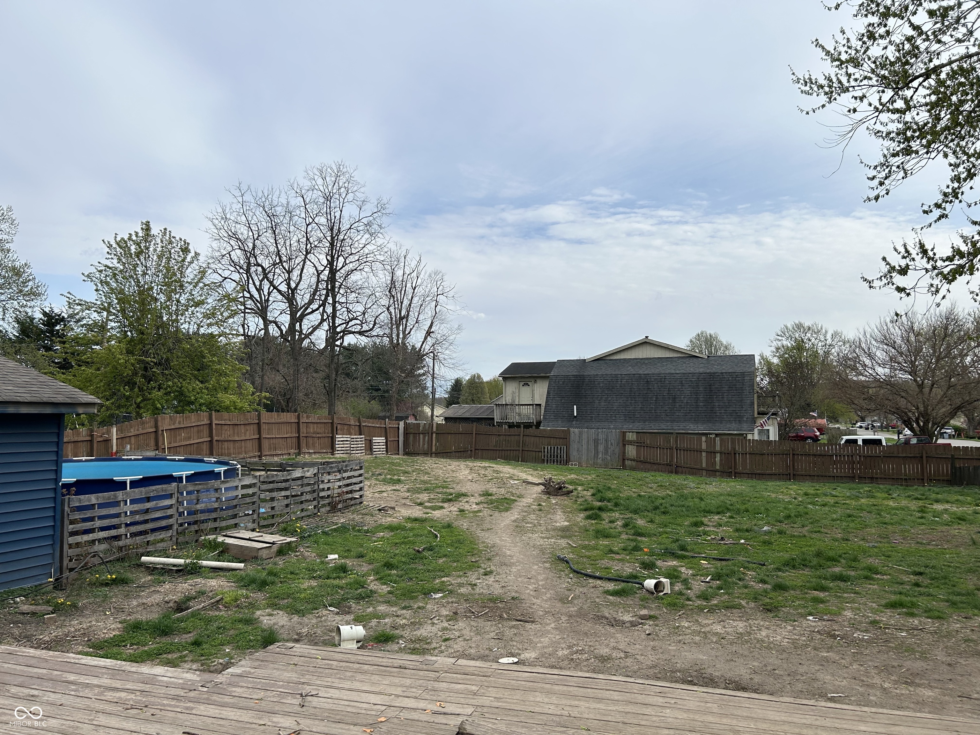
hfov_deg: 67.3
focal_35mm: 26
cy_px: 368
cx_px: 490
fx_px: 736
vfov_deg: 53.1
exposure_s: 1/3831
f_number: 1.5
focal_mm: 5.7
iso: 50
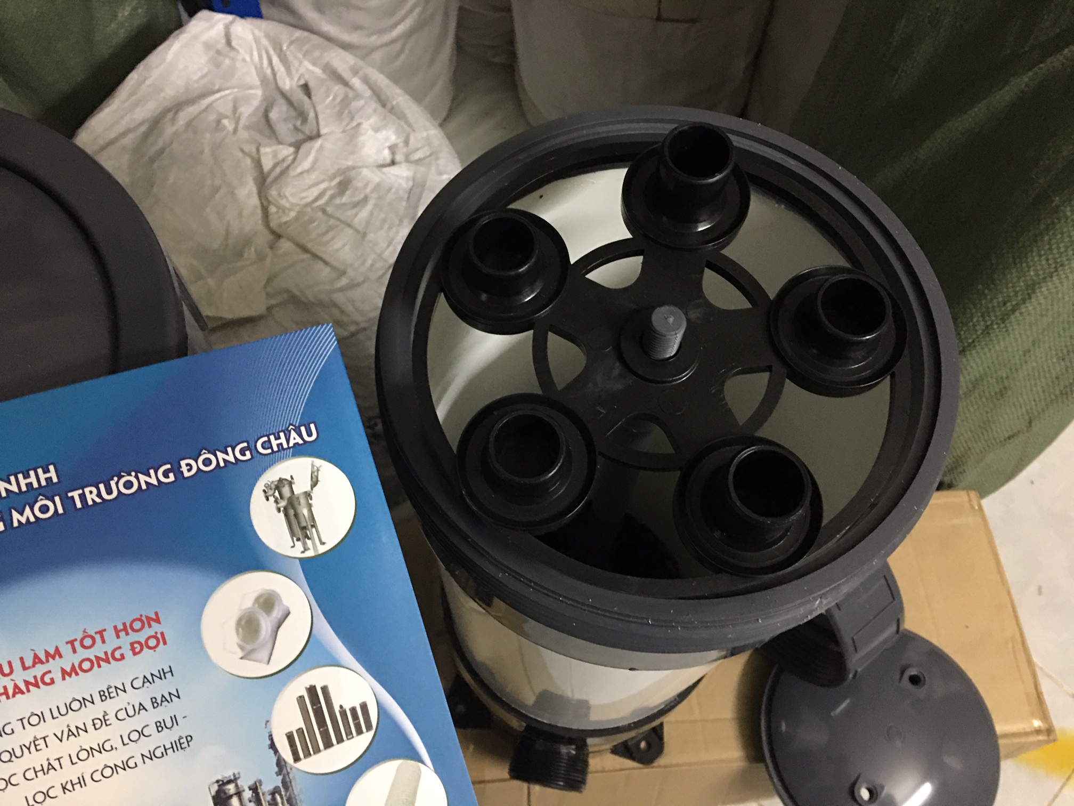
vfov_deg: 48.2
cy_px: 403
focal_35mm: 29
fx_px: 900
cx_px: 537
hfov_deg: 61.7
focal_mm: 4.15
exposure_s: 1/4
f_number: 2.2
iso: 100
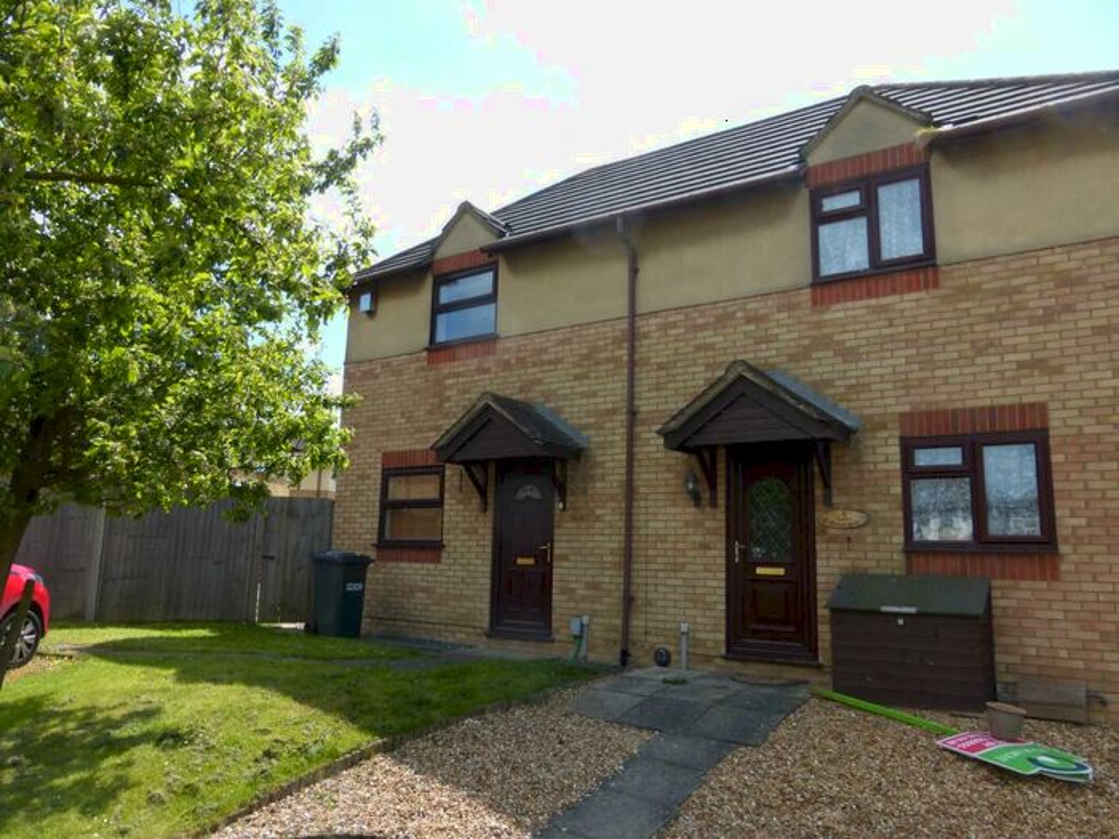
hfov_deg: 71.6
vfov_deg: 56.8
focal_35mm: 24
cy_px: 420
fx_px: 776
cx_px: 560
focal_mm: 4.3
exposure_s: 1/500
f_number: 4
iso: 100
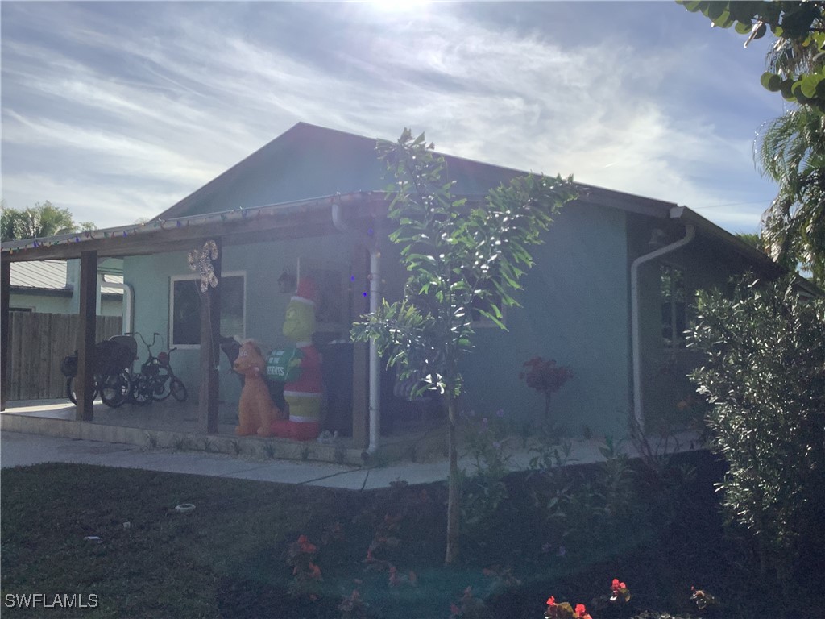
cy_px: 310
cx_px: 412
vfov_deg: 45.4
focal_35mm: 31
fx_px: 739
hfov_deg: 58.4
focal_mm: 3.3
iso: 25
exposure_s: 1/3135
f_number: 2.4
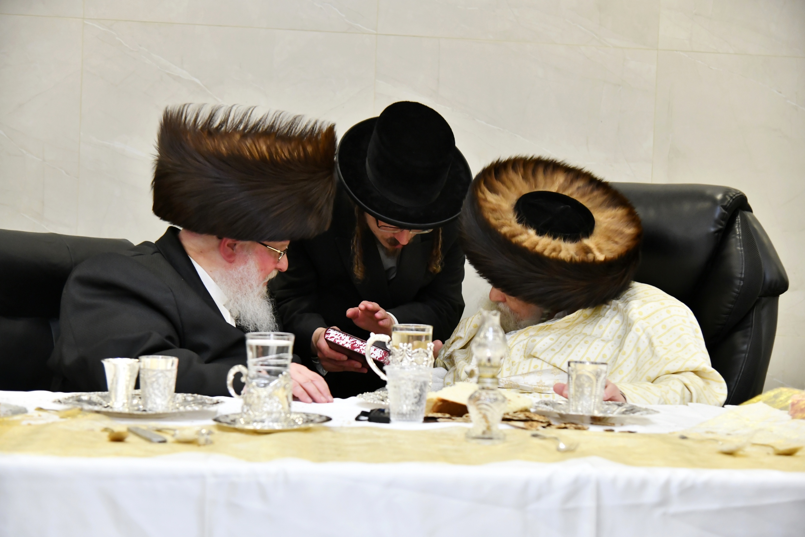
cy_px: 268
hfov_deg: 31.0
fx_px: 1453
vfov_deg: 20.9
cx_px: 402
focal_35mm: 65
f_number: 4.5
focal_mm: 65
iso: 2000
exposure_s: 1/250
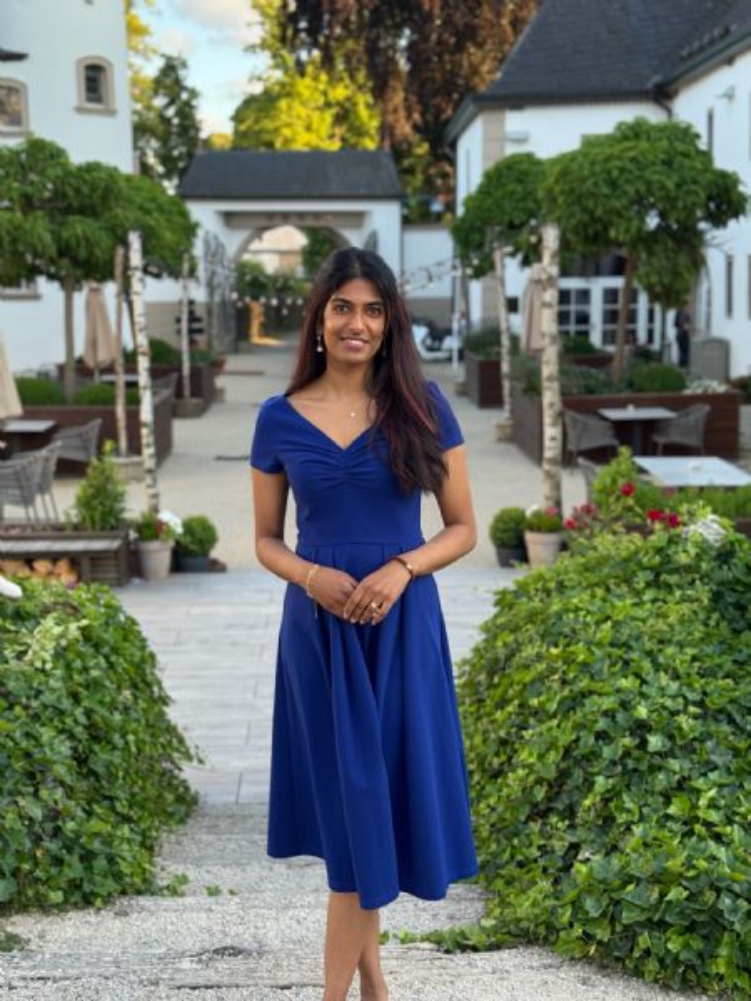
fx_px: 1388
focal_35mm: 48
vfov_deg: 39.7
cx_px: 376
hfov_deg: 30.3
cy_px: 500
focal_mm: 6.76
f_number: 1.78
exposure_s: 1/209
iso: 64
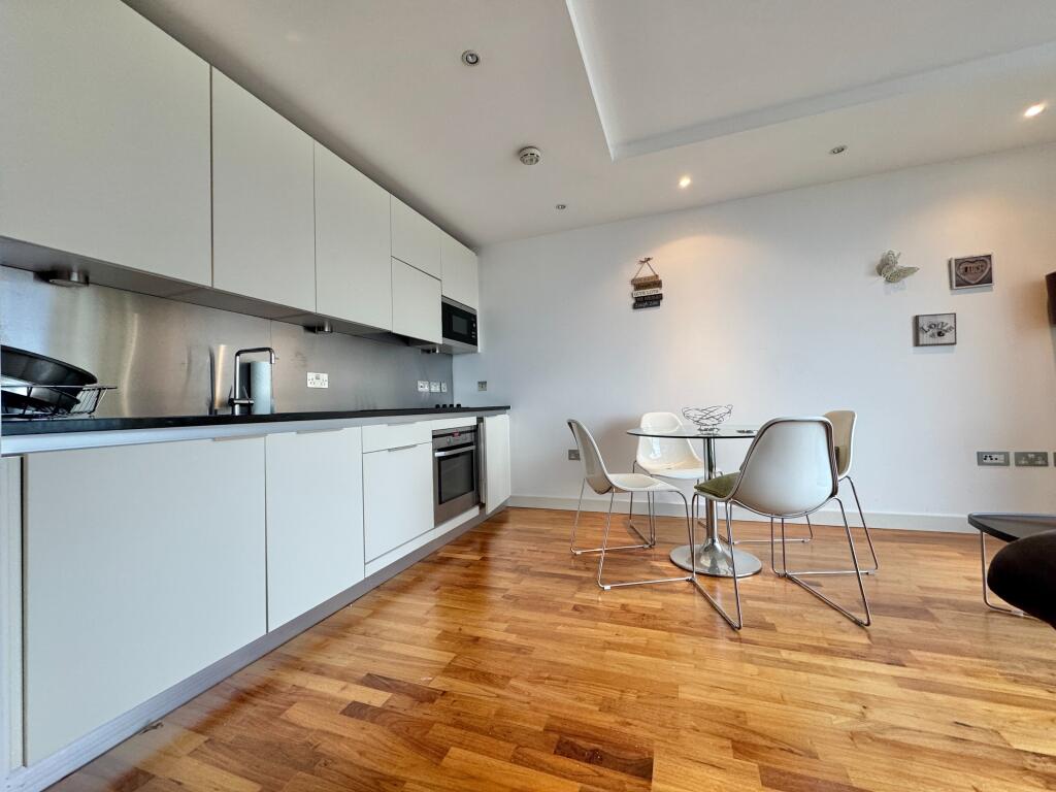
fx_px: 427
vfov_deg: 85.7
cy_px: 396
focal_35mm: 14
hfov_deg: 102.1
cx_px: 528
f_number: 2.2
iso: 160
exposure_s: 1/100
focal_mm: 2.22
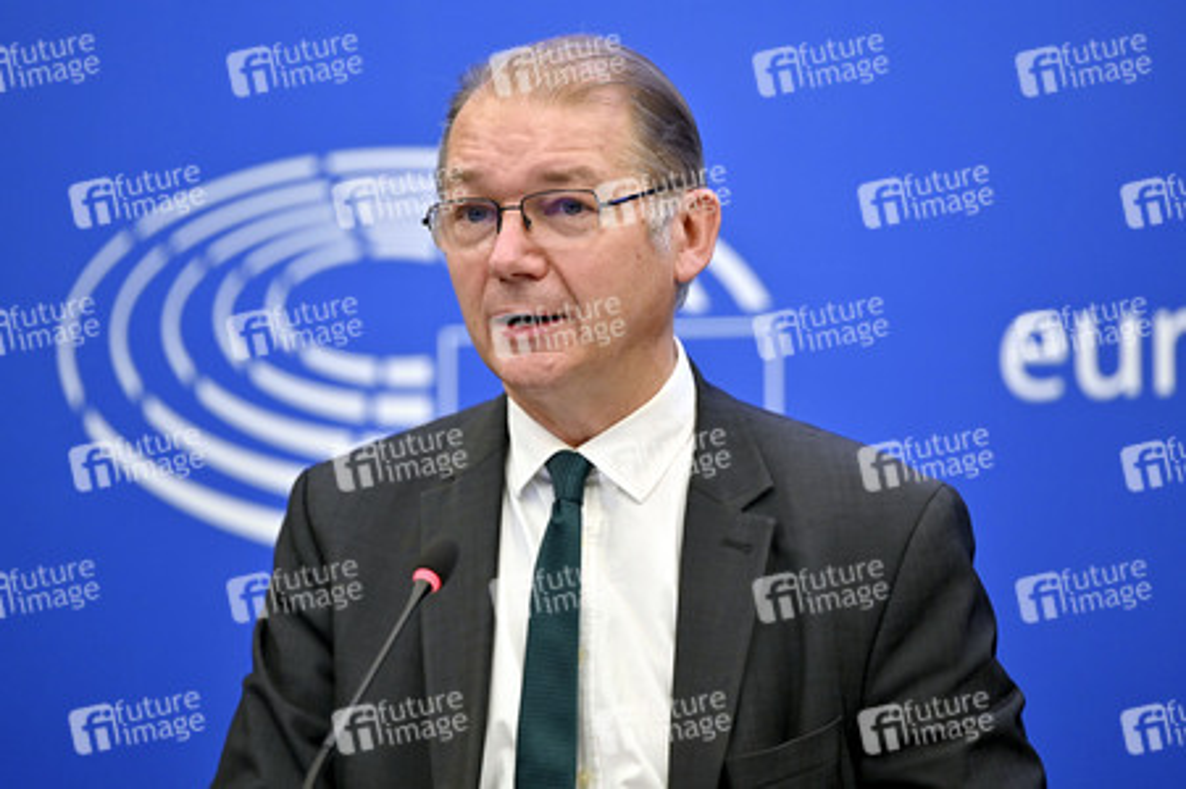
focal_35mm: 180
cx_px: 593
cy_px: 394
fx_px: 5925
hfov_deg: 11.4
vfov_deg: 7.6
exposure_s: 1/160
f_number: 2.8
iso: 640
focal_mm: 180
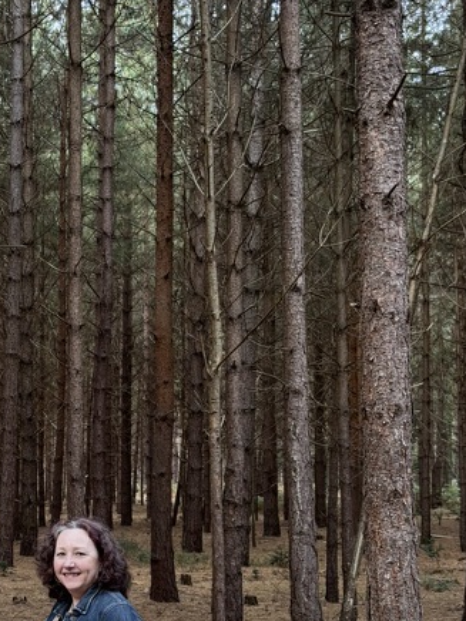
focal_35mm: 61
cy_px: 424
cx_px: 50
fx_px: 1095
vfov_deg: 31.4
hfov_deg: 23.4
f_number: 1.6
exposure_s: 1/121
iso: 100
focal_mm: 5.96
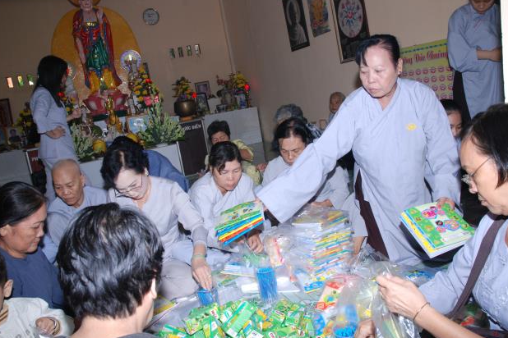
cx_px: 251
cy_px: 168
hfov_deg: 65.5
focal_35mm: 28
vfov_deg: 46.4
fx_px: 395
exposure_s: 1/60
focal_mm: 18
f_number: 9
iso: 400
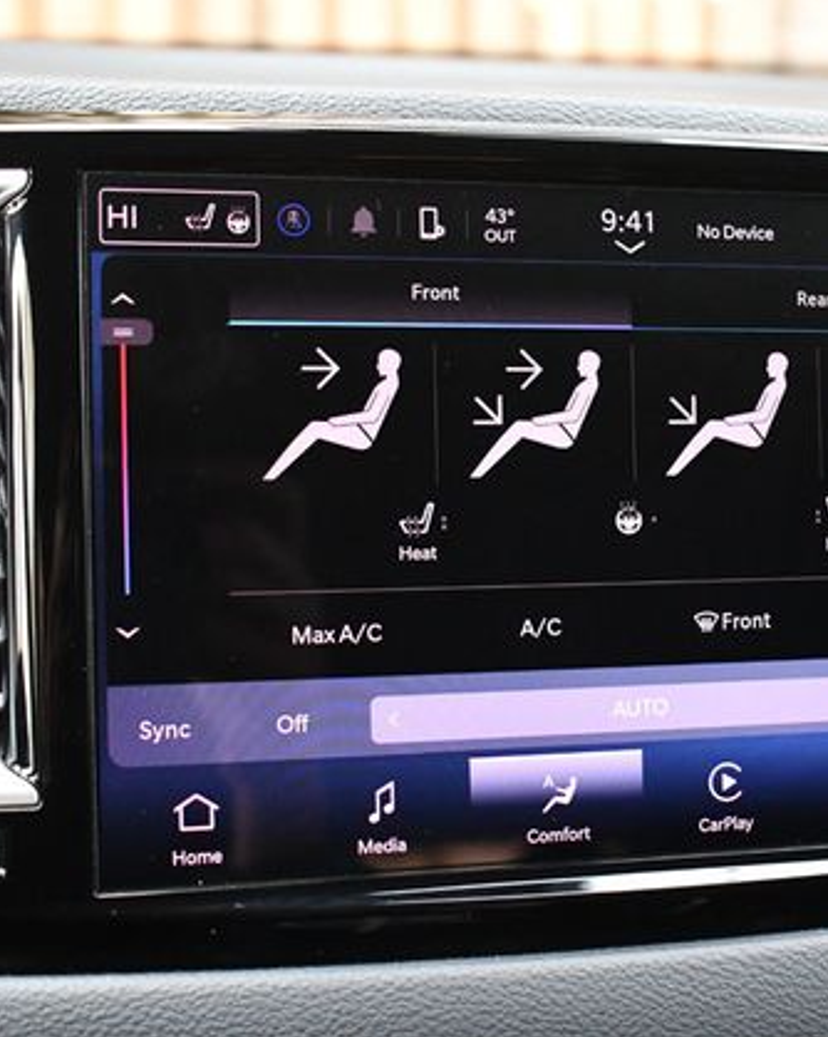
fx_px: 1717
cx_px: 583
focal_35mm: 56
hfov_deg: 26.9
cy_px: 521
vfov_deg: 33.6
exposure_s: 1/60
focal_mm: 26
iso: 4000
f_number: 4
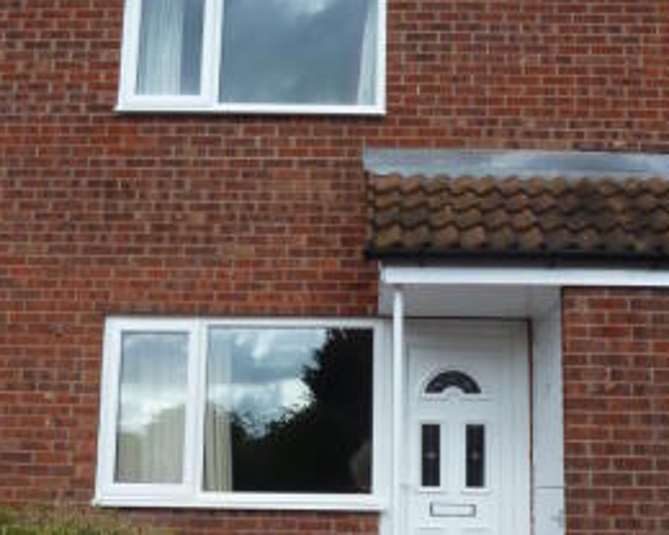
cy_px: 369
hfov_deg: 44.8
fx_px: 812
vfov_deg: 36.0
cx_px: 347
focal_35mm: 41
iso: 80
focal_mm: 4.1
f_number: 4
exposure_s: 1/320
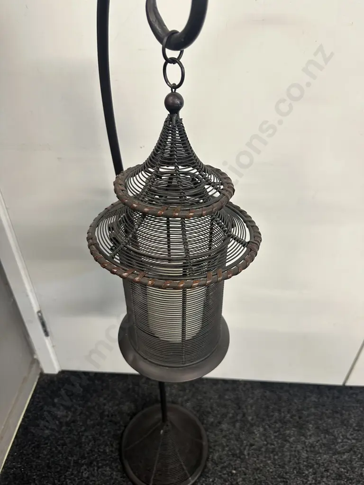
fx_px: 336
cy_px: 242
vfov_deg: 71.6
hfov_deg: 56.8
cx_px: 182
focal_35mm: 24
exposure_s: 1/50
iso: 160
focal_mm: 6.86
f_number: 1.78
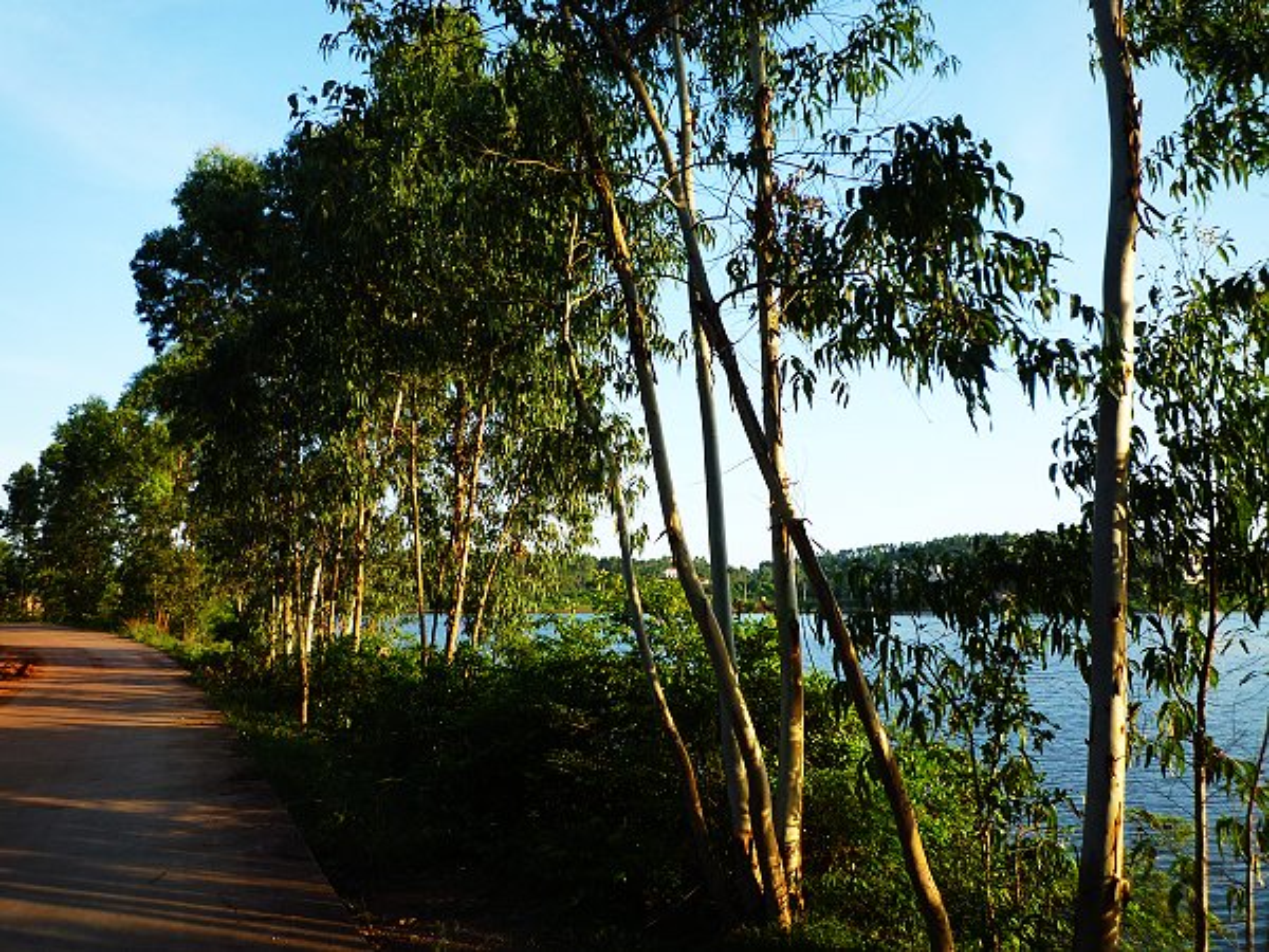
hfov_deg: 69.4
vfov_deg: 54.9
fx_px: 916
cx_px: 634
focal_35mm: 25
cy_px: 476
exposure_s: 1/250
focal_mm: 4.4
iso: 80
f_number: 2.8
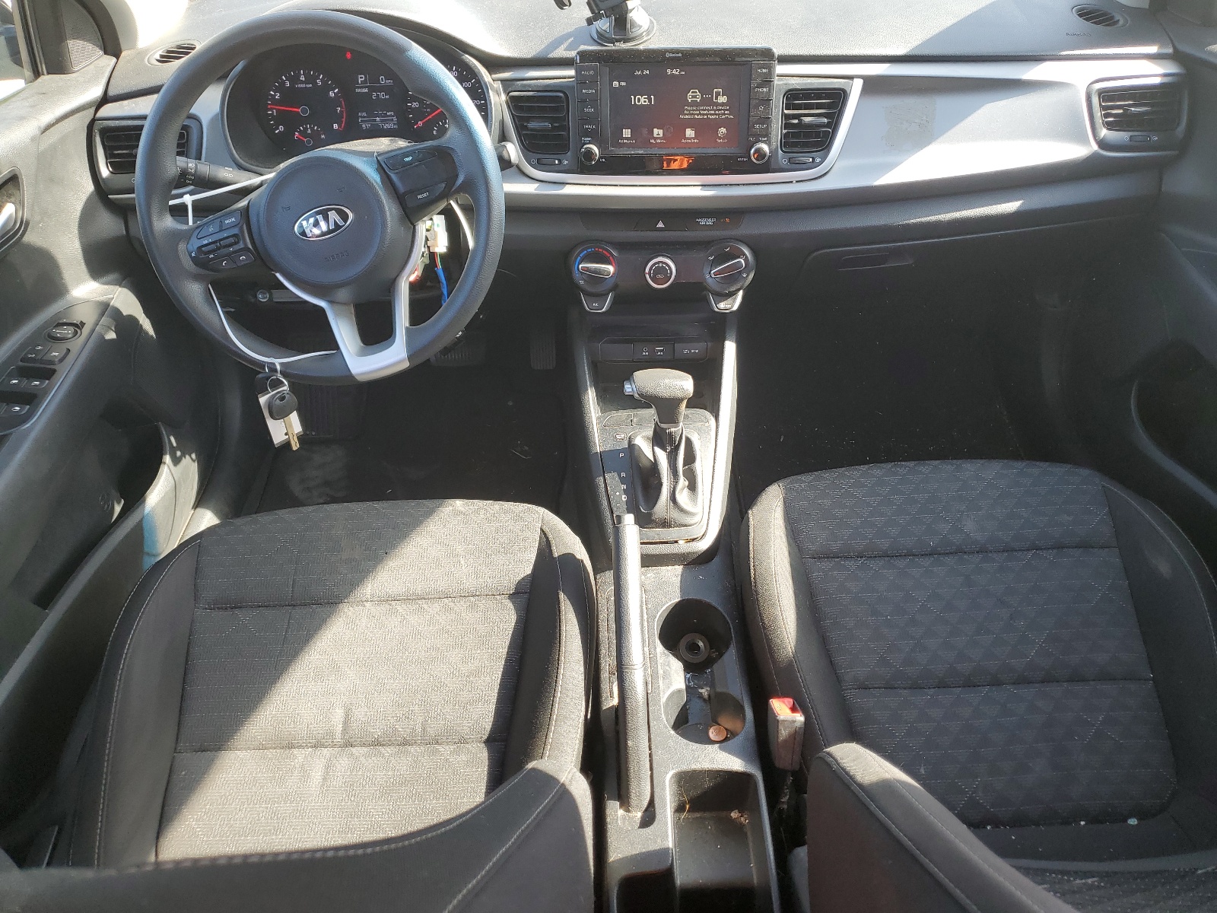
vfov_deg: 53.1
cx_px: 608
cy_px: 456
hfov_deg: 67.3
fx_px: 914
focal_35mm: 26
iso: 50
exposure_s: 1/169
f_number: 1.5
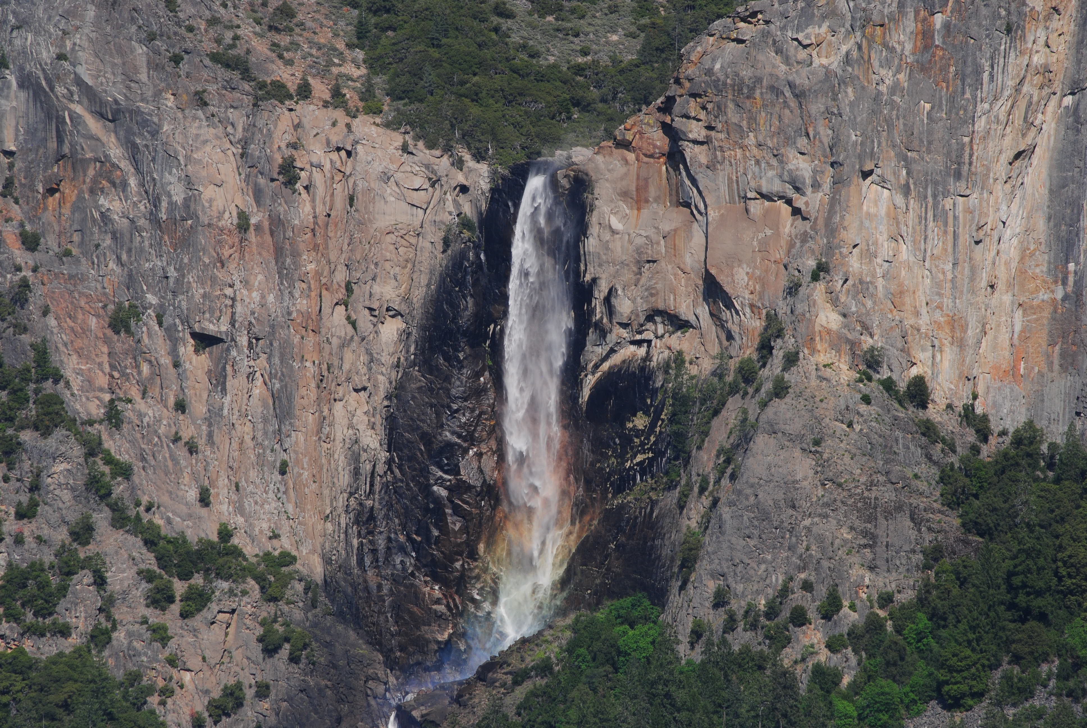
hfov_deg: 9.1
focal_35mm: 225
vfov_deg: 6.1
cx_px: 544
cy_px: 364
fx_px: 6802
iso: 200
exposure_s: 1/800
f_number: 8
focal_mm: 150
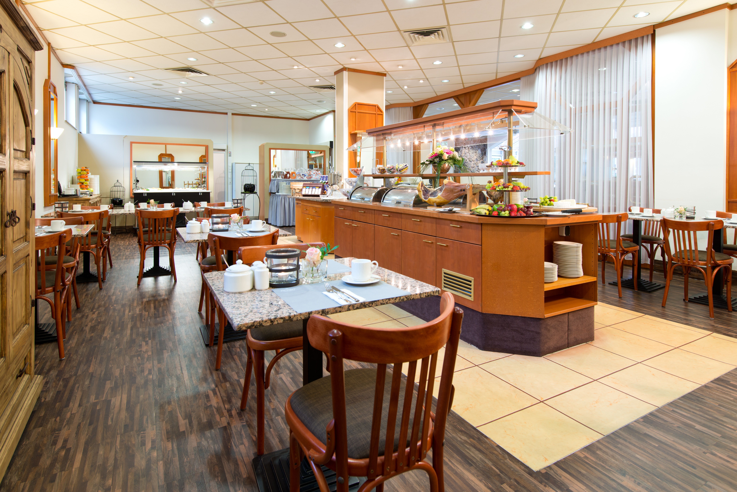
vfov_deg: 64.6
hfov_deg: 86.9
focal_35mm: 19
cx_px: 368
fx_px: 389
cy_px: 246
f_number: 8
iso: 100
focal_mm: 19
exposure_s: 1
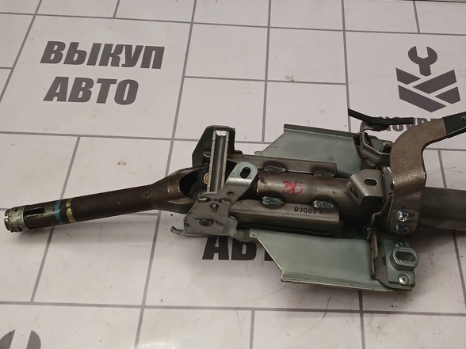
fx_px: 633
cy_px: 158
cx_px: 312
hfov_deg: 39.9
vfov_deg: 30.9
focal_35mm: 47
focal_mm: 4
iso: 100
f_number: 1.8
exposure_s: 1/50
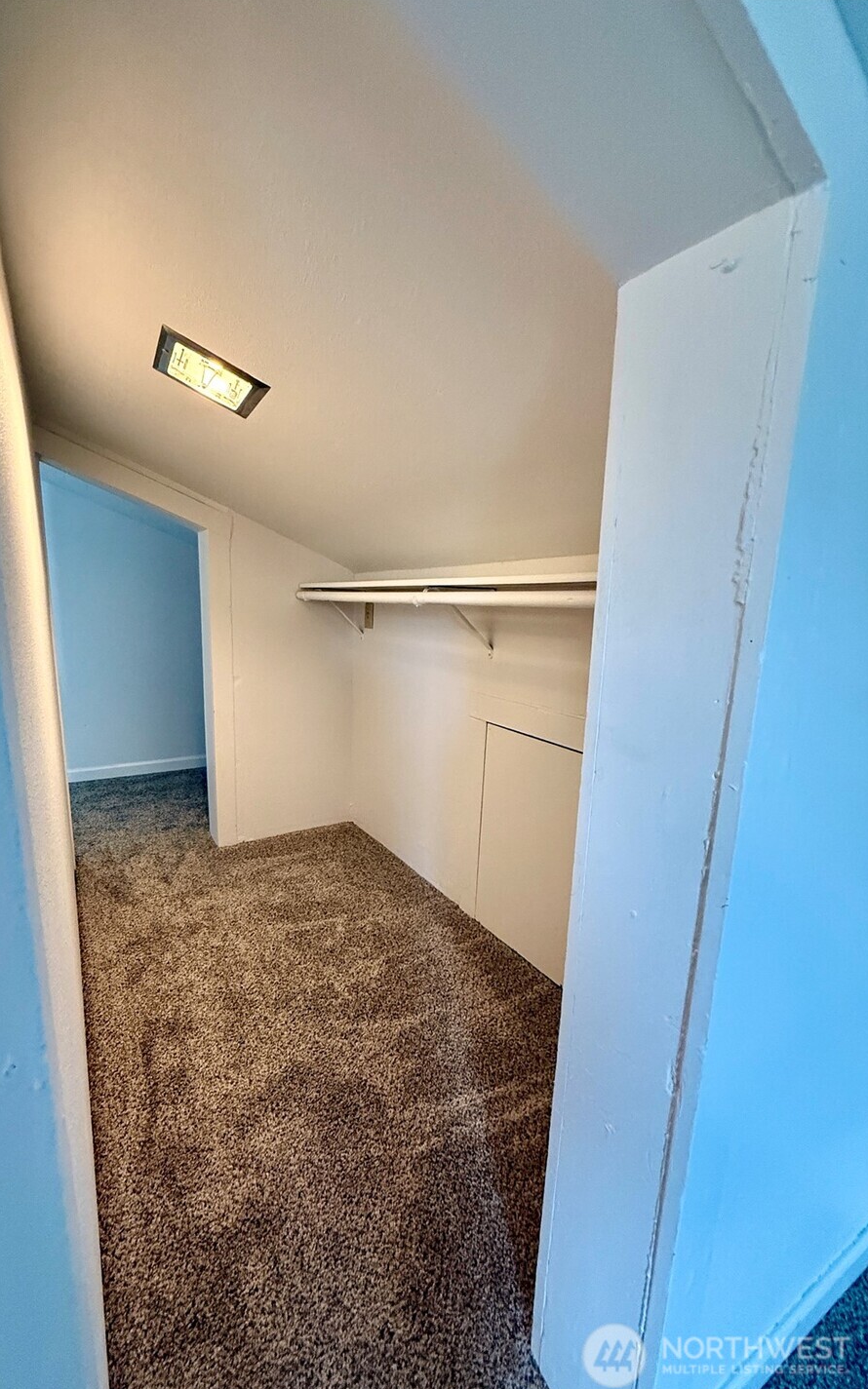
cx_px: 354
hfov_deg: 74.1
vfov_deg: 101.5
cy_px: 699
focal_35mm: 15
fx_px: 568
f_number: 2.2
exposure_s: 1/60
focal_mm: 2.22
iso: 400
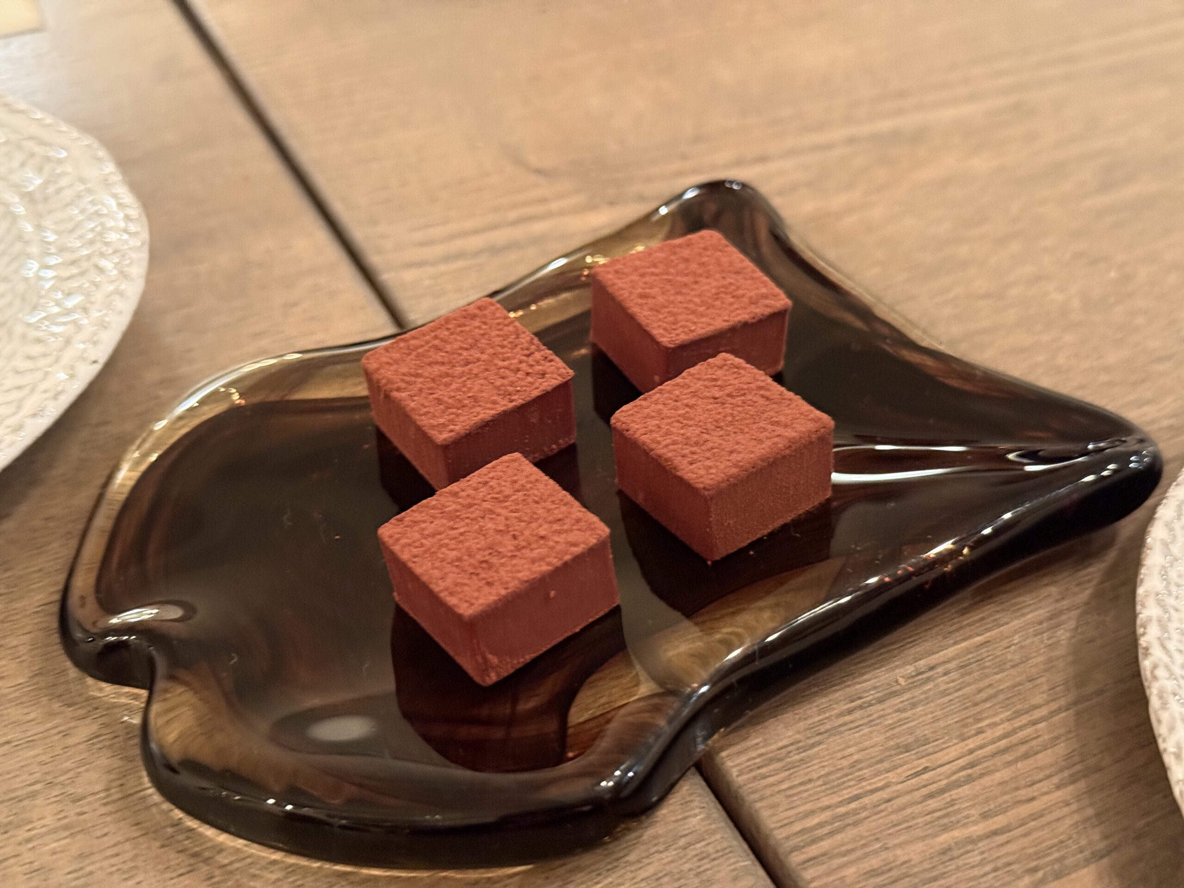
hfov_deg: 39.7
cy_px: 444
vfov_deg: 30.3
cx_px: 592
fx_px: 1642
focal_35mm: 48
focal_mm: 6.76
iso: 400
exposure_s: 1/25
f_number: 1.78
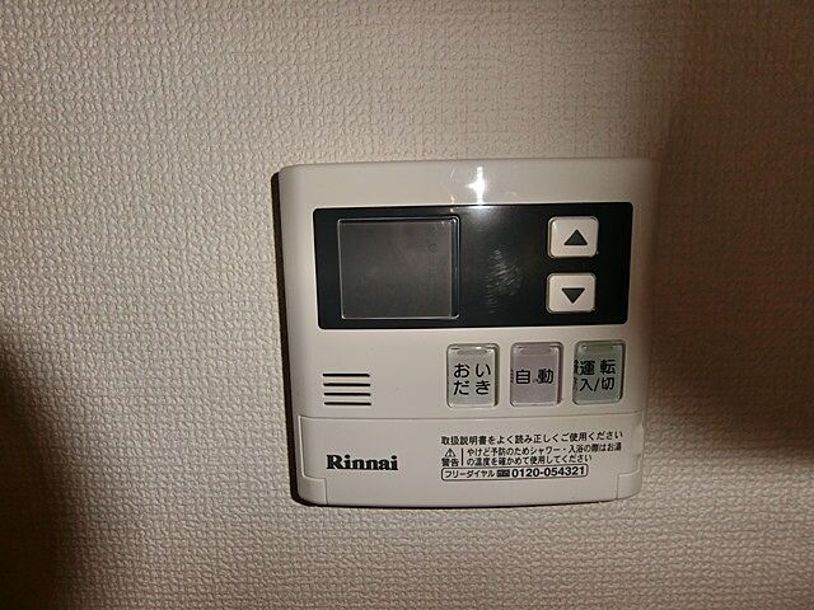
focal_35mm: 19
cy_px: 305
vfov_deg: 68.7
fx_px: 447
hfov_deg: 84.7
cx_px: 407
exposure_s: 1/400
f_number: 2.7
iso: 125
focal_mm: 4.06
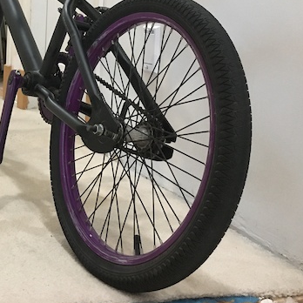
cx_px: 14
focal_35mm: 59
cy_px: 55
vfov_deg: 28.4
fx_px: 584
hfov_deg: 27.7
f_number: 2.2
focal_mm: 4.15
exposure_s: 1/30
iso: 200
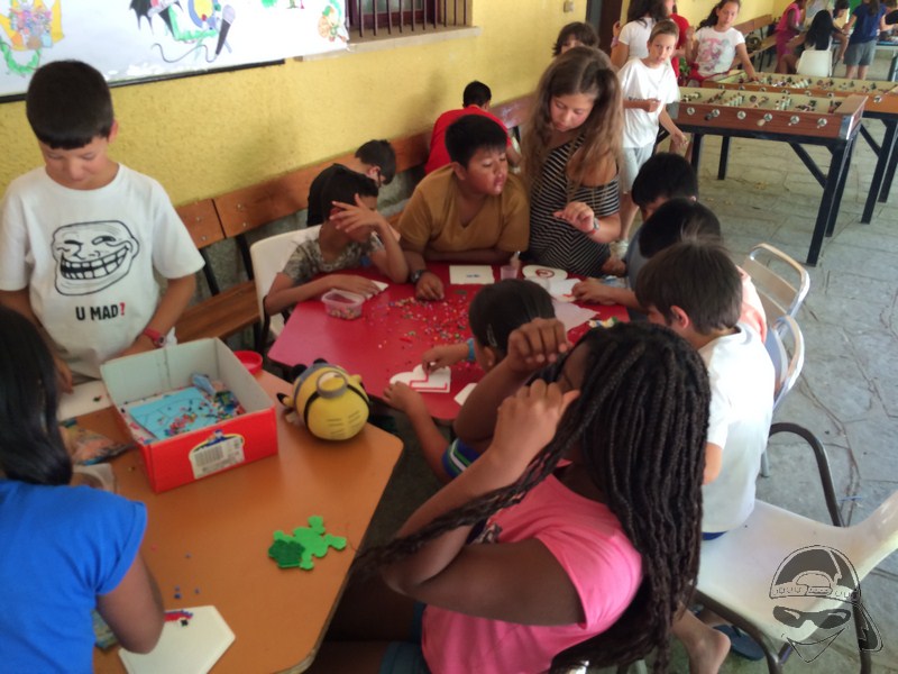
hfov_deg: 61.7
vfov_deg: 48.2
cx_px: 449
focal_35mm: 29
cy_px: 337
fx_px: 752
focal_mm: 4.15
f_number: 2.2
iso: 40
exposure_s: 1/33
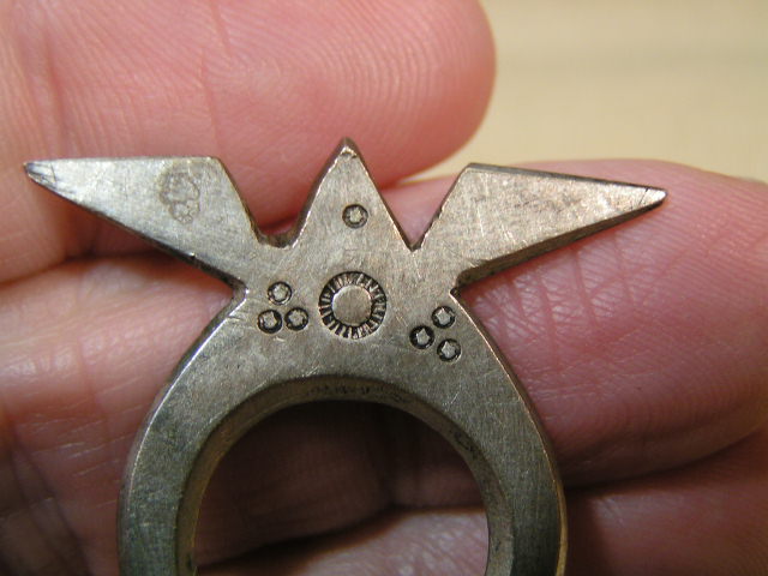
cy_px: 288
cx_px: 384
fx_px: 1398
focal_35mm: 63
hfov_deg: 30.7
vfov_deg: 23.3
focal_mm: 9.7
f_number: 3.2
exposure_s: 1/60
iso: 100
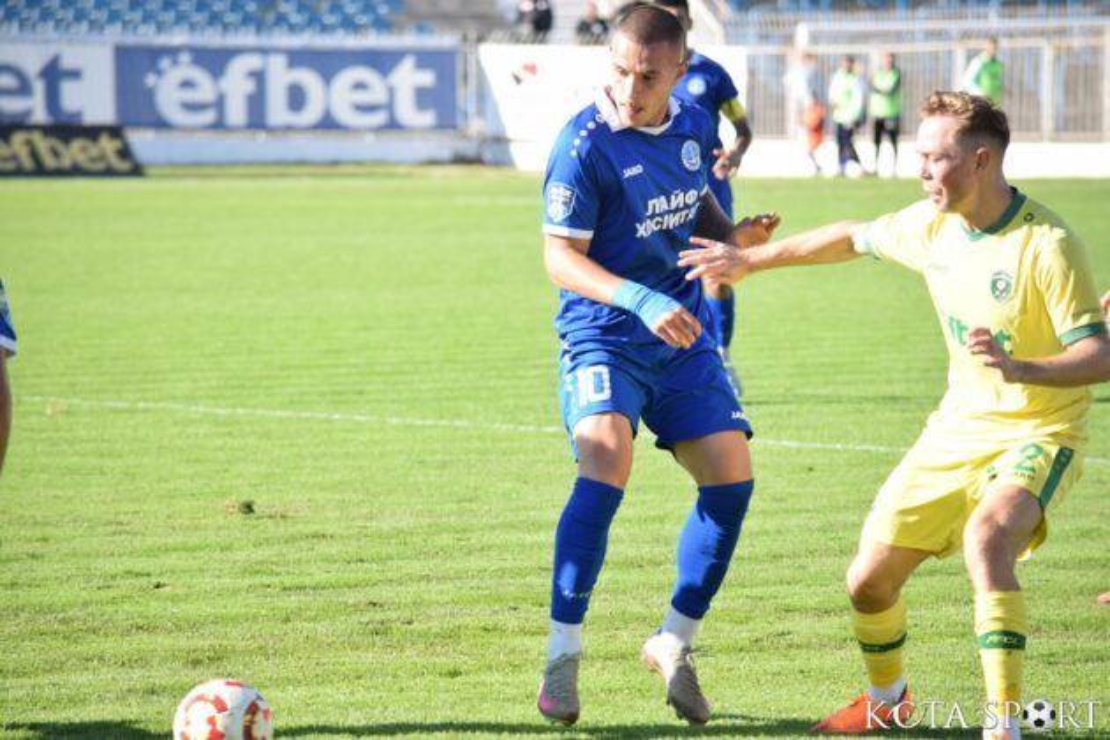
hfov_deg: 8.9
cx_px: 555
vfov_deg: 5.9
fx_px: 7168
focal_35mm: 232
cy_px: 370
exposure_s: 1/800
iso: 400
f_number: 5
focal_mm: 155
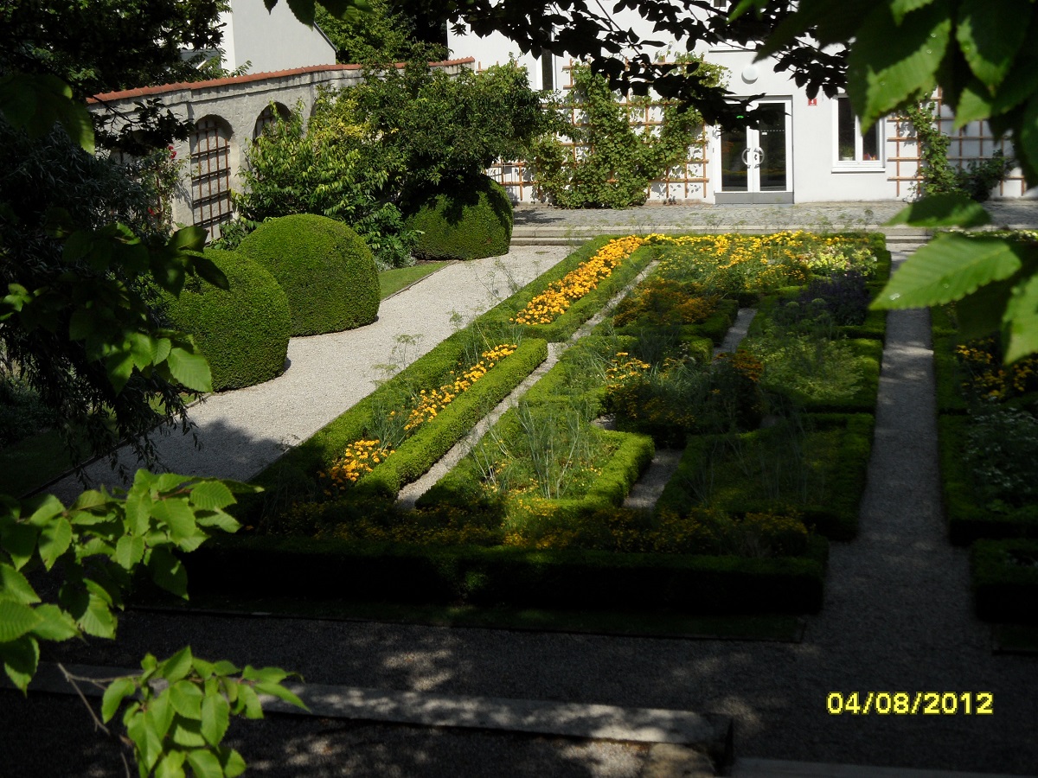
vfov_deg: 29.1
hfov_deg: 38.2
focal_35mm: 50
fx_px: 1499
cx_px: 519
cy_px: 389
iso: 80
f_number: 3.8
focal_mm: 8.2
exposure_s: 1/1000
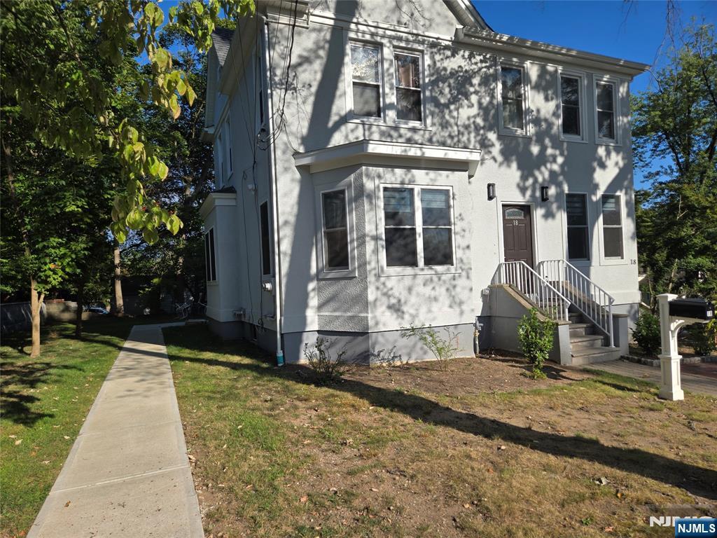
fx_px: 476
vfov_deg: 58.9
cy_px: 269
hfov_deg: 73.9
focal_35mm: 23
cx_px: 358
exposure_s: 1/1957
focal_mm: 5.4
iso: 25
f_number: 1.8
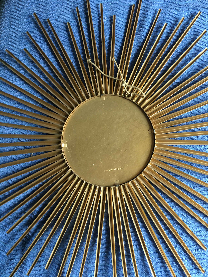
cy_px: 138
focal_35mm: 29
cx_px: 104
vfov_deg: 61.7
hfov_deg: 48.2
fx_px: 232
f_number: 2.2
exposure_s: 1/33
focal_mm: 4.15
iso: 80
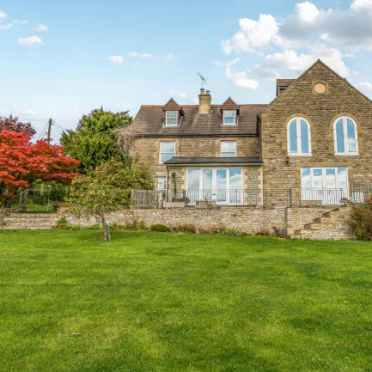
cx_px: 241
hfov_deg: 58.0
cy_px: 186
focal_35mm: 27
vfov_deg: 59.1
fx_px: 328
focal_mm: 14
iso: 400
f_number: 8
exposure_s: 1/1250
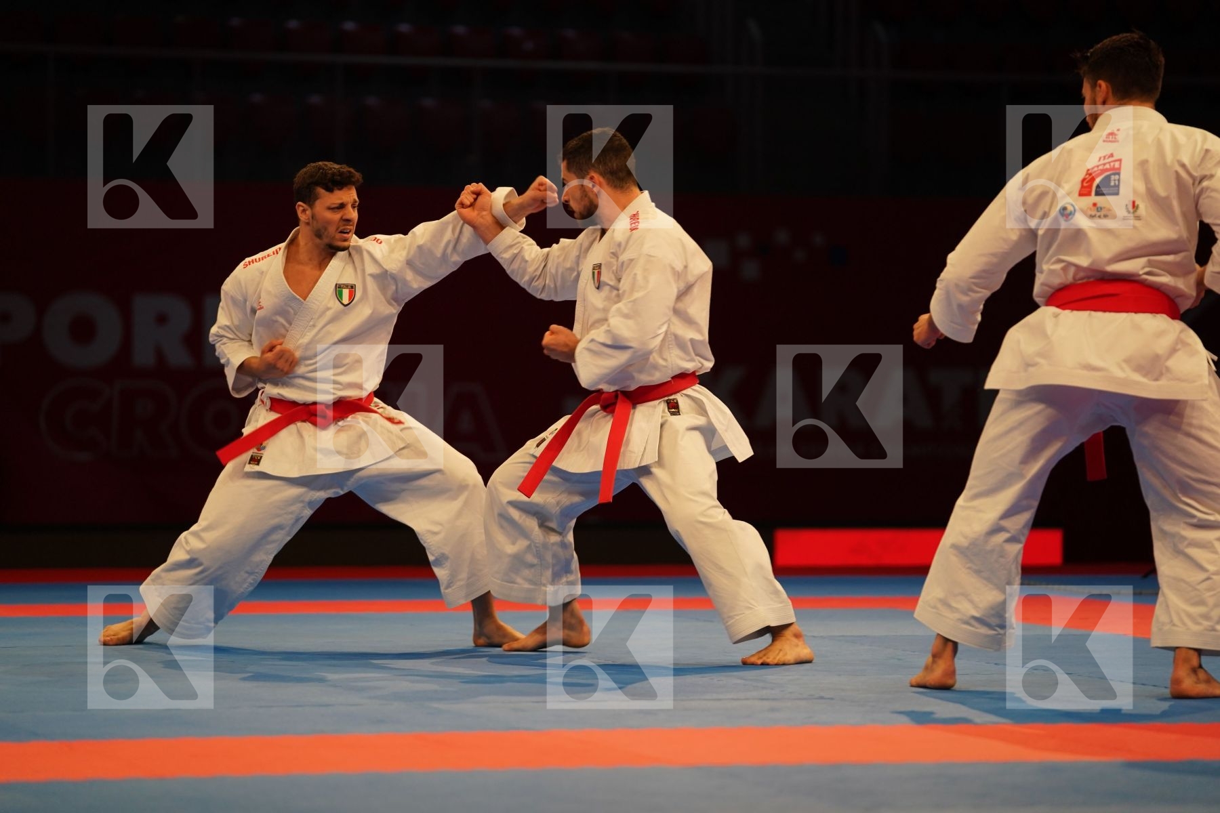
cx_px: 610
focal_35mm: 137
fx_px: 4642
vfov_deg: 10.0
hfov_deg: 15.0
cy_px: 406
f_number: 2.8
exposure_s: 1/250
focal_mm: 137
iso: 1250
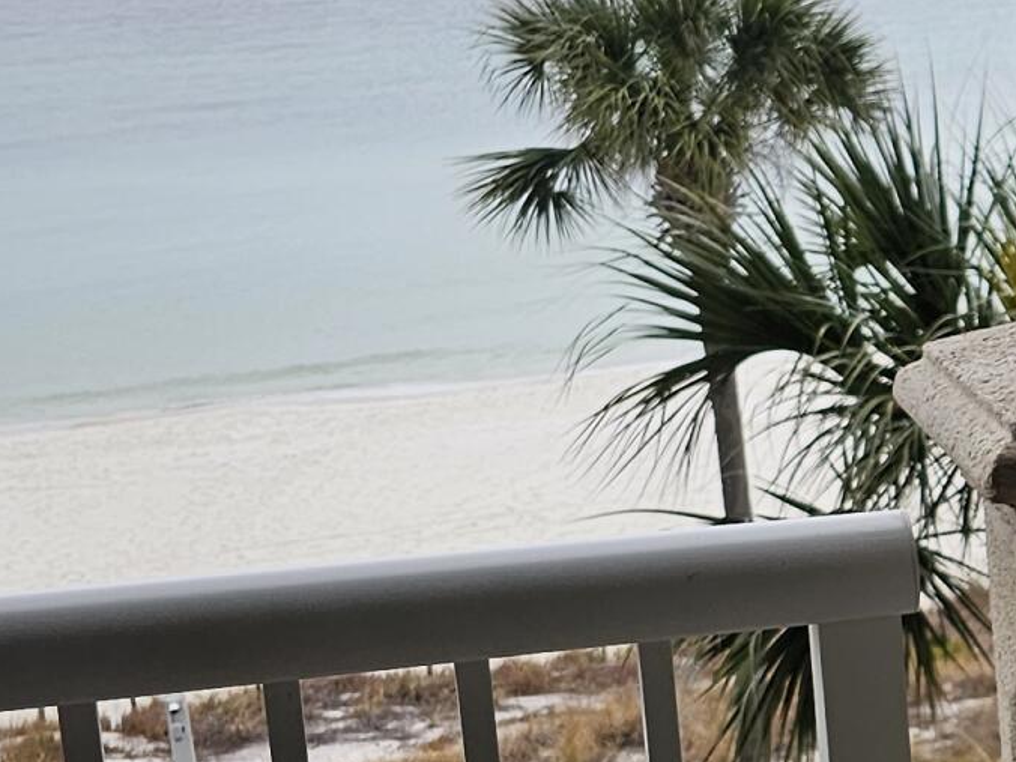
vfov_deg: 14.5
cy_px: 535
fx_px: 2994
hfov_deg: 14.9
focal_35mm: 102
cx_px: 2155
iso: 32
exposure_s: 1/180
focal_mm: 6.3
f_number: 1.7
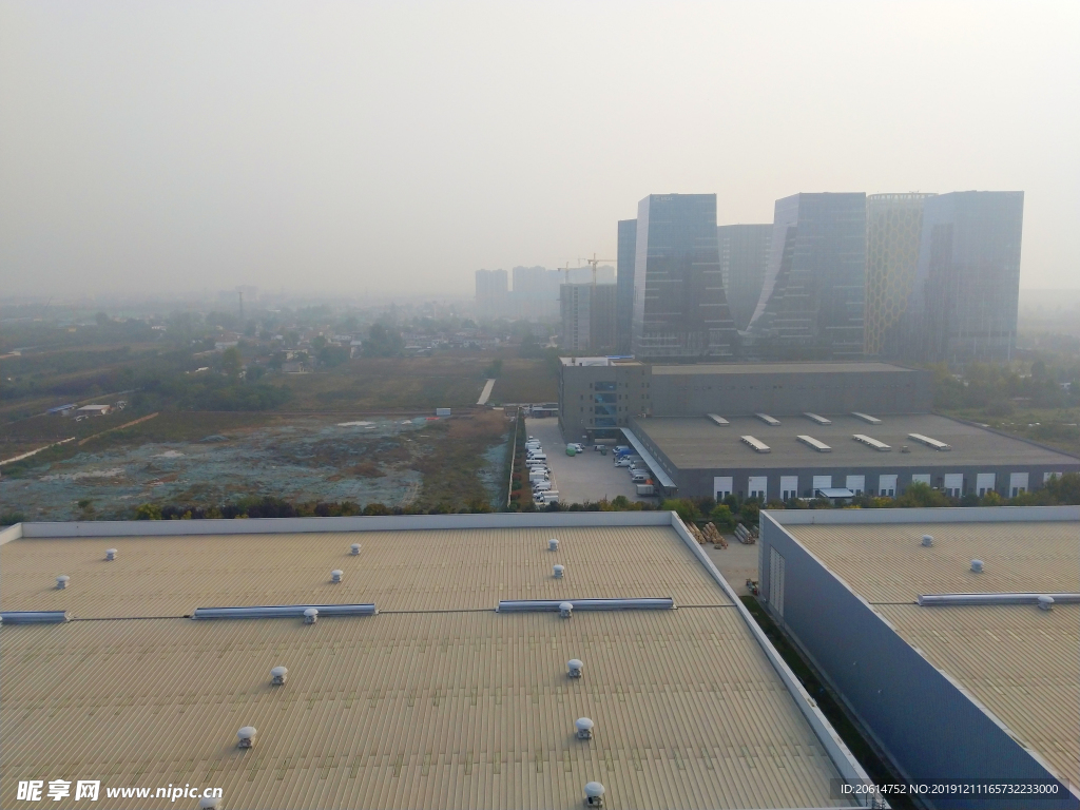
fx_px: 780
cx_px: 540
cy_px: 405
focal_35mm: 25
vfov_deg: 54.9
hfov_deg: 69.4
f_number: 1.75
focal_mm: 4.28
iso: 100
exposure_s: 1/2249
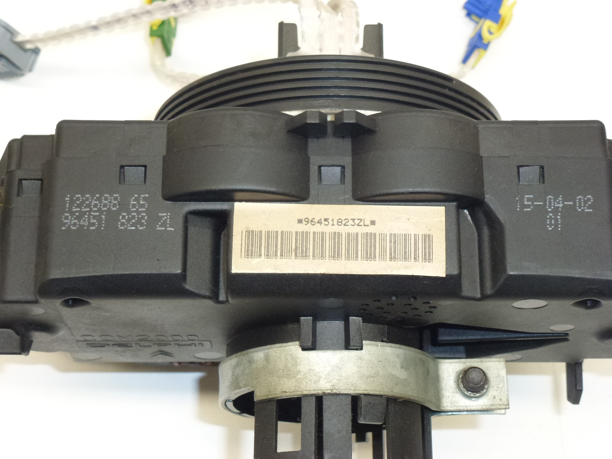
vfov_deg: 20.7
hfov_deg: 27.4
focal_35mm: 71
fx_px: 1255
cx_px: 306
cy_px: 230
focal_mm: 12.7
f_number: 4.7
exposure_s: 1/60
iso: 400
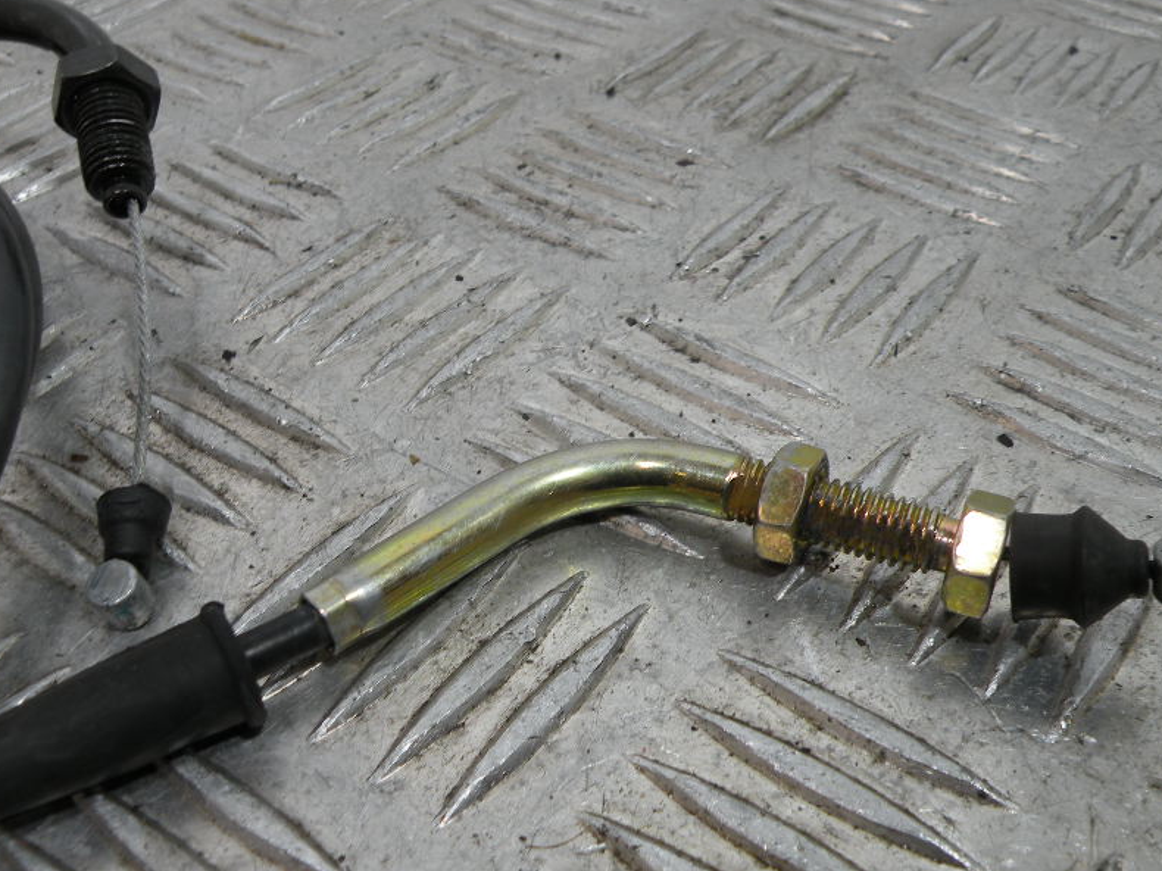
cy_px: 461
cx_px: 569
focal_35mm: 35
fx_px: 1175
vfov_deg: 40.7
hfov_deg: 52.6
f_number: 3.2
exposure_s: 1/73.6
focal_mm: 4.7
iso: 64
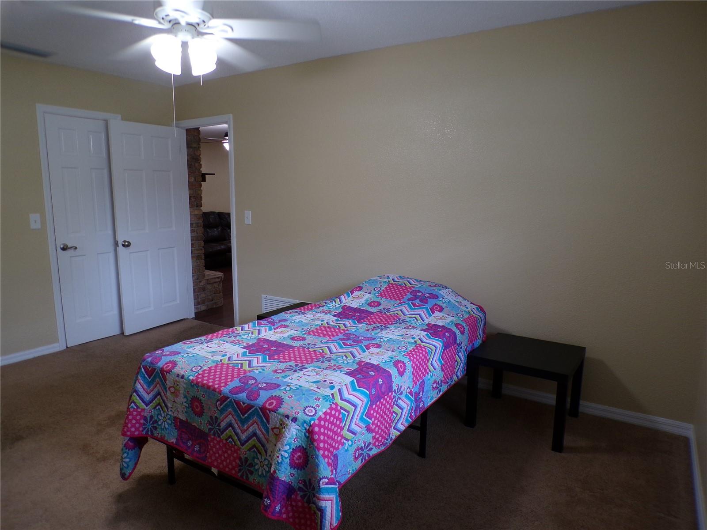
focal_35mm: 24
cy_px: 265
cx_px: 354
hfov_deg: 71.6
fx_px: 490
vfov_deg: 56.8
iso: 143
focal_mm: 4.3
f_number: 3
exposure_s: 1/34
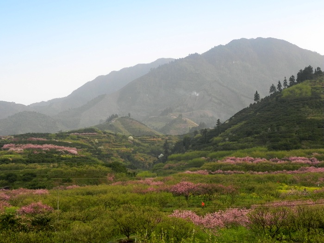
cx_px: 162
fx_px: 543
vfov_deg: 25.2
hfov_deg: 33.2
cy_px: 122
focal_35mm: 58
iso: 160
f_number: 4.5
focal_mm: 10.3
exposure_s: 1/125
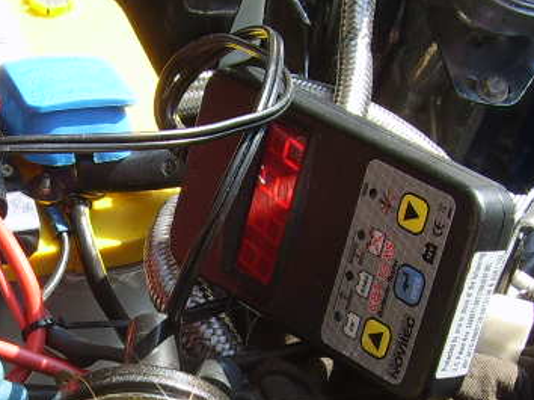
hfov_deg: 17.7
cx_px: 92
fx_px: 1696
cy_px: 346
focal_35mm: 110
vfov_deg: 13.3
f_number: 6.4
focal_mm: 7.8
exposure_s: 1/100
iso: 50
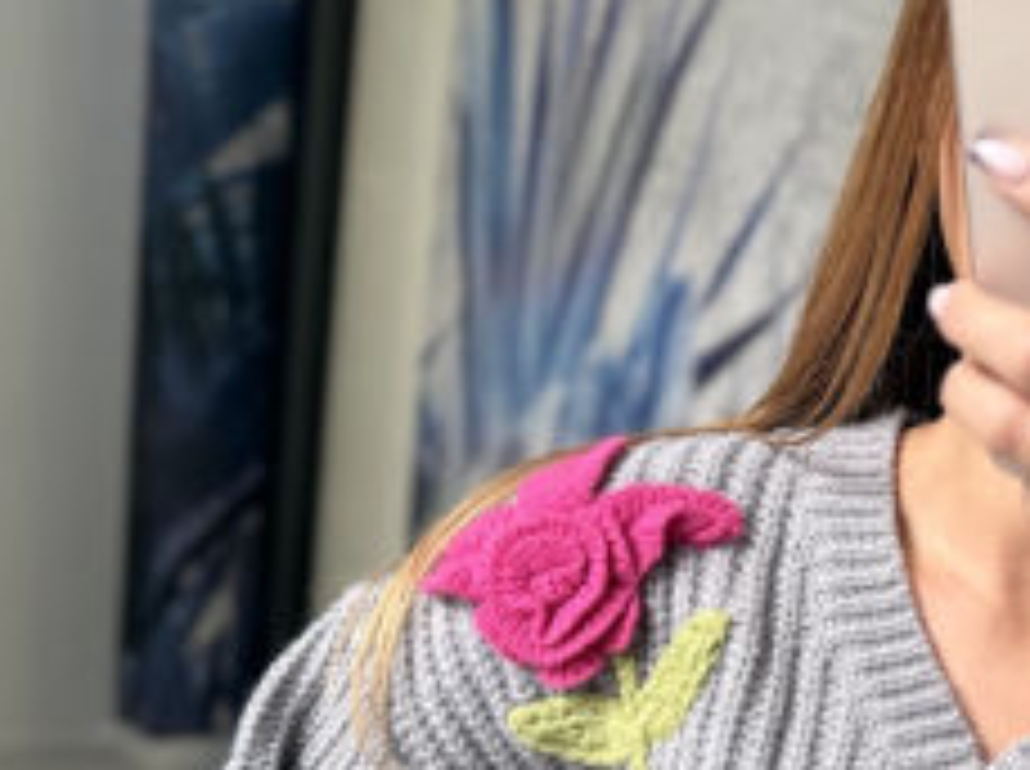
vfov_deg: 21.8
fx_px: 1872
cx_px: 990
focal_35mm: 63
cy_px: 878
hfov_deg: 29.1
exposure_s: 1/177
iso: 64
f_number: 1.78
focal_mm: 6.76
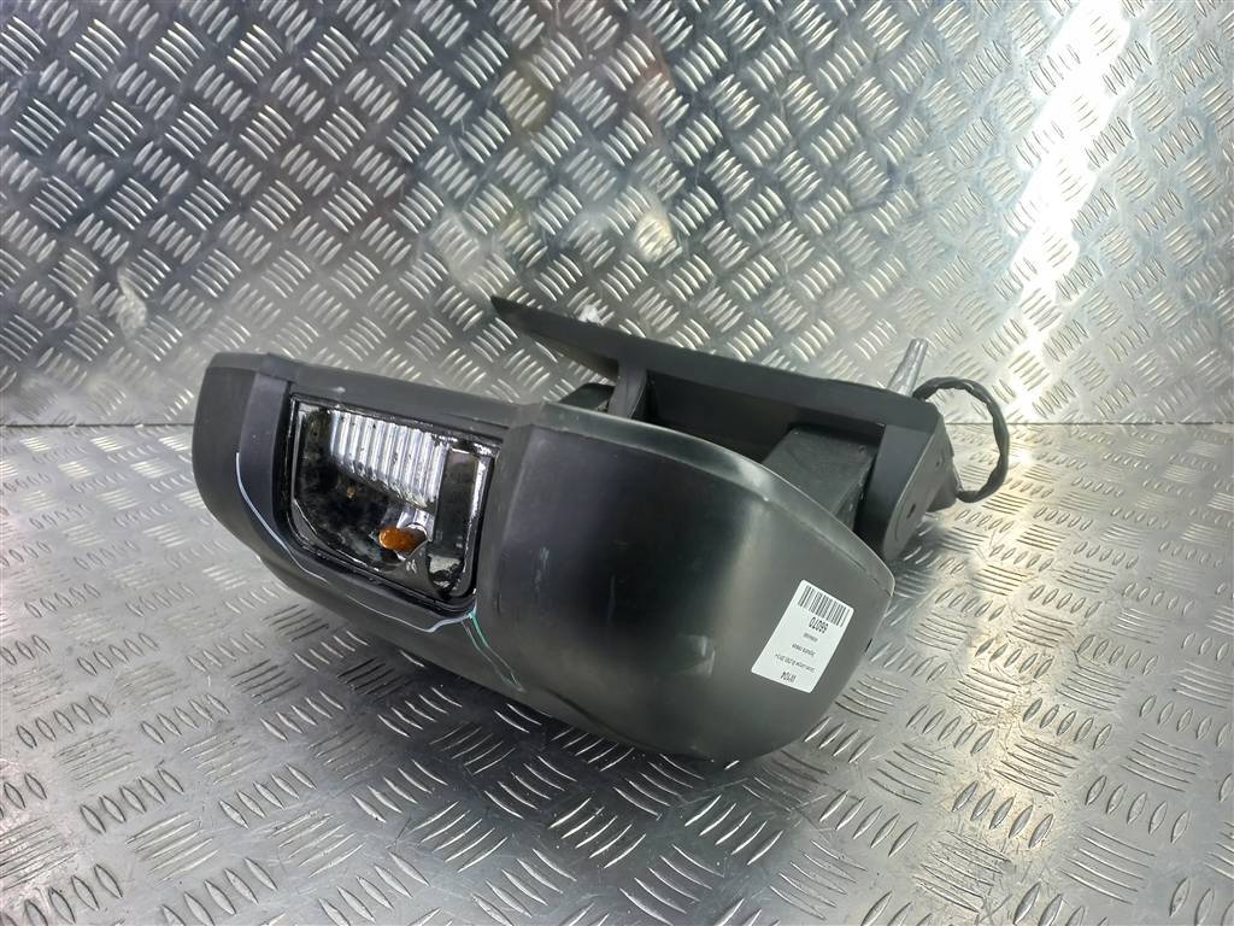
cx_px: 617
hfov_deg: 69.4
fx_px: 891
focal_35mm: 25
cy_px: 463
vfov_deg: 54.9
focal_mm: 4.6
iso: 125
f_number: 1.8
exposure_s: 1/50
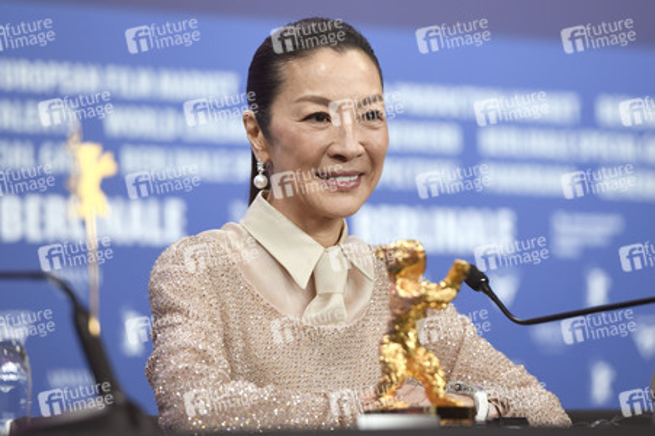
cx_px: 328
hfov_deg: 10.8
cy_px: 218
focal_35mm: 190
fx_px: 3454
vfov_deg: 7.2
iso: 1000
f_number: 3.5
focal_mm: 190
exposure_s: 1/250
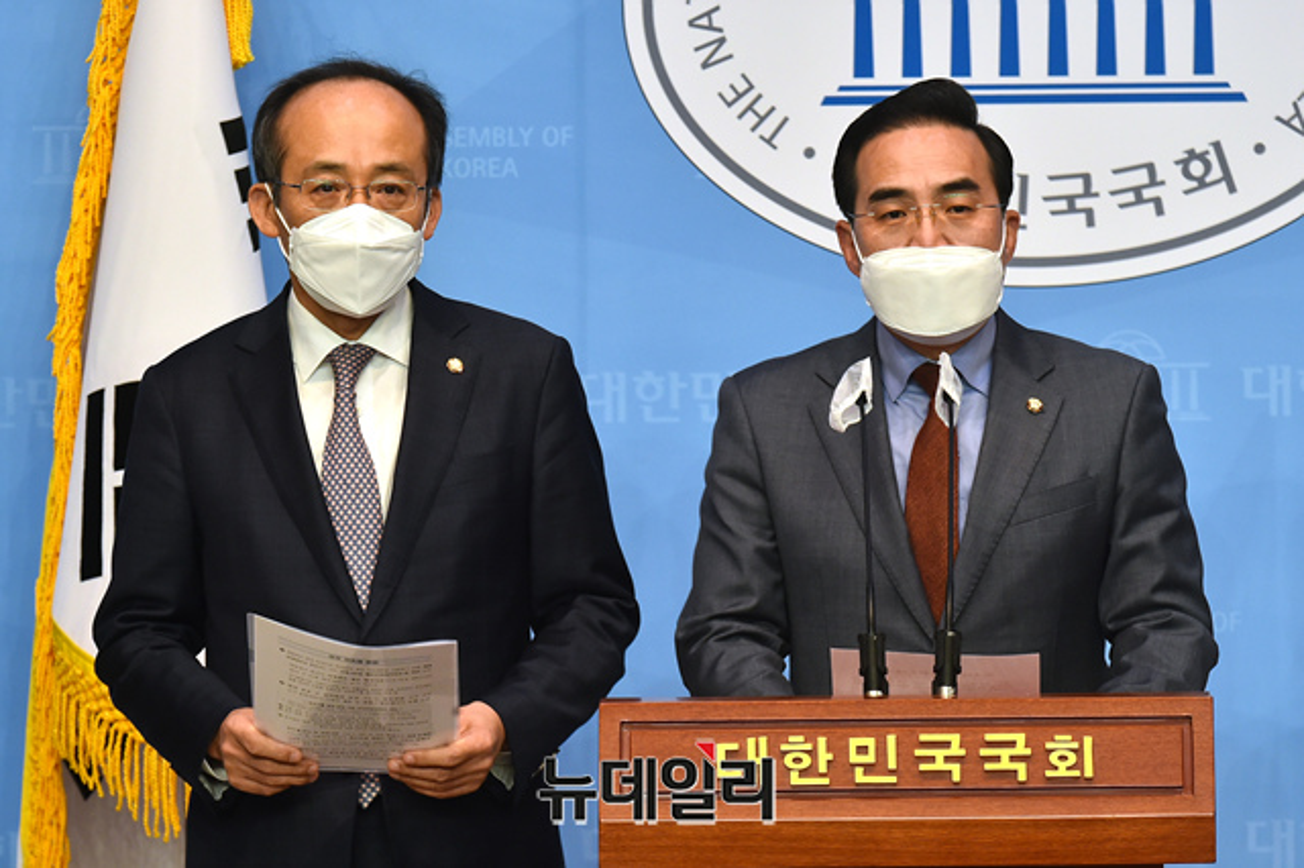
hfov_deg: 8.2
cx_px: 652
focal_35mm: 250
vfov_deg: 5.5
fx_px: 9050
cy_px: 434
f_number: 10
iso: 1600
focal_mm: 250
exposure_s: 1/250
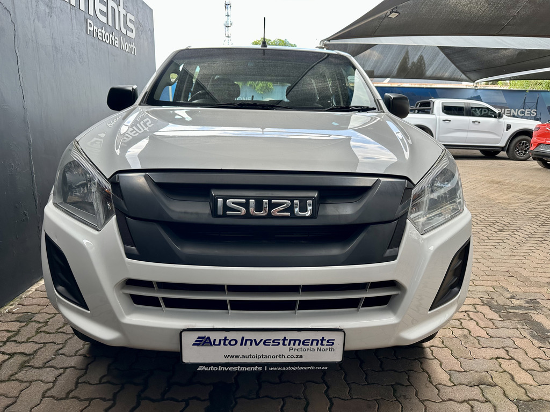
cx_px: 275
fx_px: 381
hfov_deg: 71.6
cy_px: 206
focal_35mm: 24
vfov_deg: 56.8
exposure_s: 1/233
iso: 64
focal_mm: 6.86
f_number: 1.78
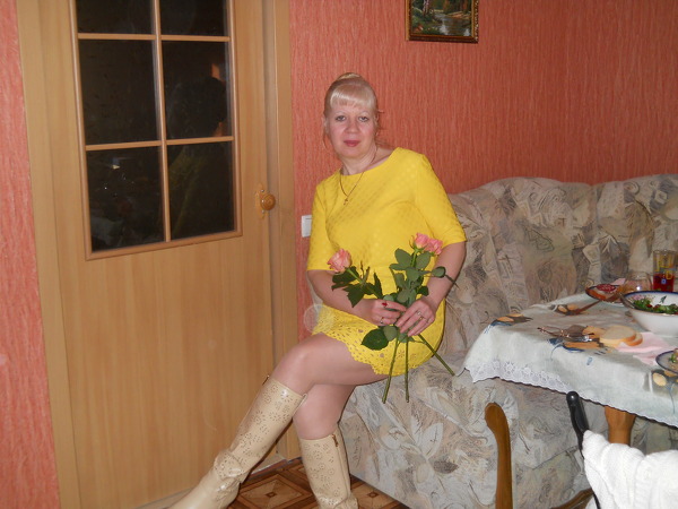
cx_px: 339
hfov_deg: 45.8
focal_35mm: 41
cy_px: 254
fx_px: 803
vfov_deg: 35.1
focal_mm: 6.72
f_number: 3.1
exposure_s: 1/30
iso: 250
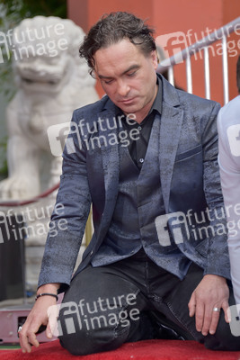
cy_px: 180
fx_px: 1159
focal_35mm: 116
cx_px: 120
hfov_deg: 11.8
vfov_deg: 17.6
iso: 160
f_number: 5.6
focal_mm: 116
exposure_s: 1/250
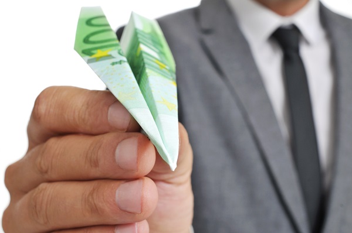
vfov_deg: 25.7
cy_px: 116
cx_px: 176
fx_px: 513
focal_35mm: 52
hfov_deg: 37.9
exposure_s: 1/100
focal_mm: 35
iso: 200
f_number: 10
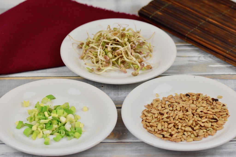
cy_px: 78
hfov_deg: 13.0
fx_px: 1033
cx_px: 118
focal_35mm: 158
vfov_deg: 8.7
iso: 400
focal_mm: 105
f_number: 5.6
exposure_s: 1/125
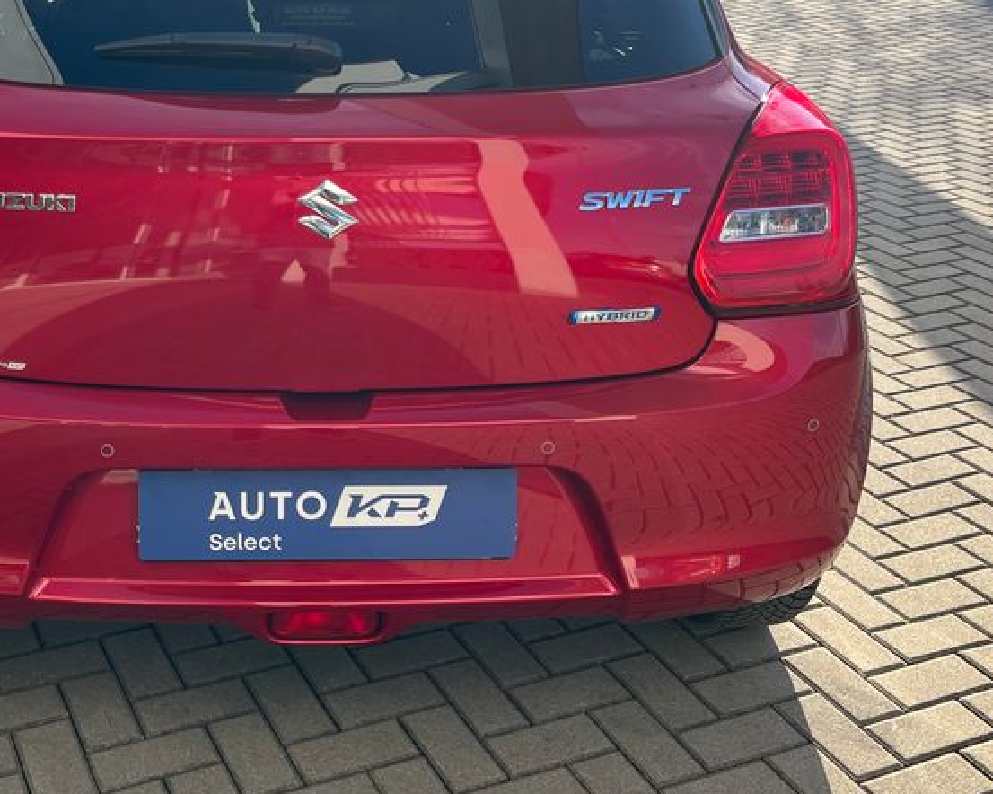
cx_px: 302
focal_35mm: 47
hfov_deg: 38.9
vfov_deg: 31.8
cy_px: 255
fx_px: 1381
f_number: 1.6
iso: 50
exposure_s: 1/1212
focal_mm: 5.1
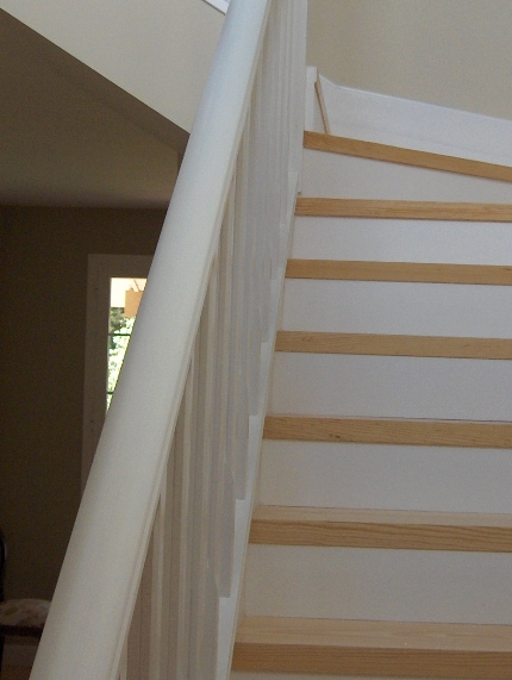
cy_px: 339
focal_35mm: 82
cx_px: 350
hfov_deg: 18.0
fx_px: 1613
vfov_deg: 23.8
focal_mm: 8
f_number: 2.8
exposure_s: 1/199
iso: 100
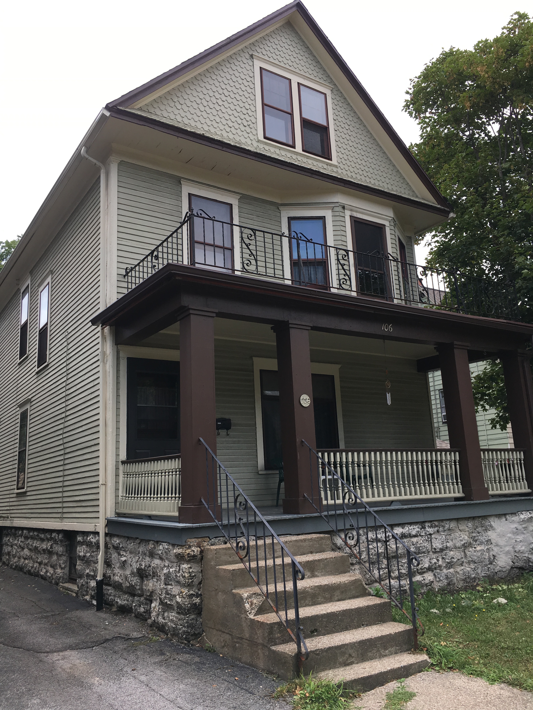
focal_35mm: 29
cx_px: 266
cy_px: 355
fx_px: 595
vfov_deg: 61.7
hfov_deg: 48.2
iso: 25
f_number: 2.2
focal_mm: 4.15
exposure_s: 1/392
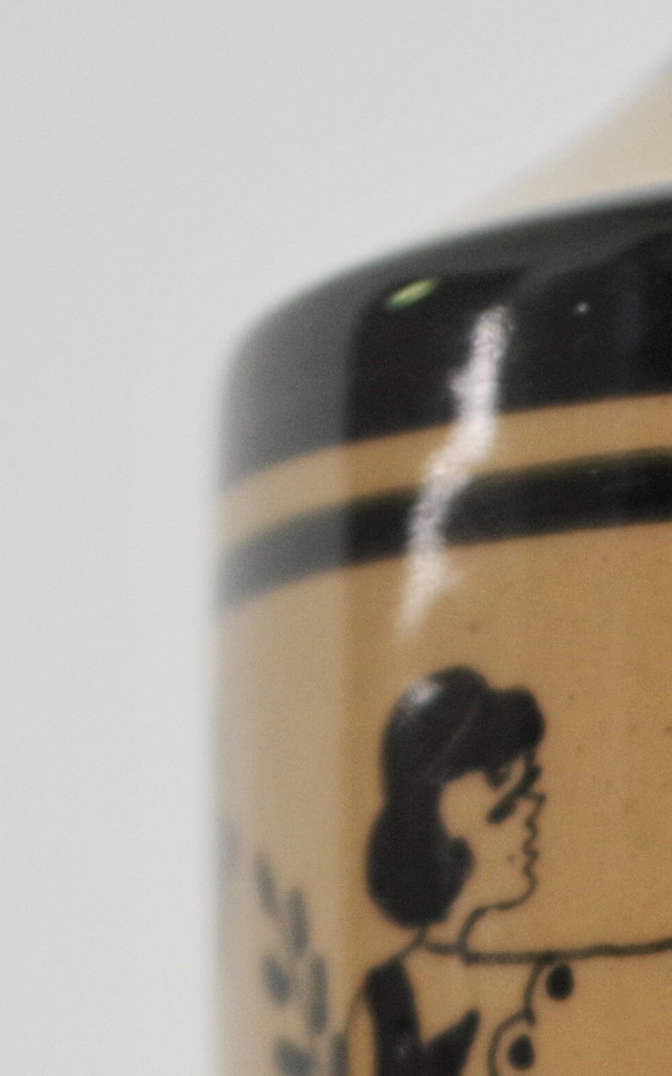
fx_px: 5658
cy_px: 1242
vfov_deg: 10.7
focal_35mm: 193
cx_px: 1206
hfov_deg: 6.6
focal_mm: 35
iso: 400
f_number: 4.5
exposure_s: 1/80
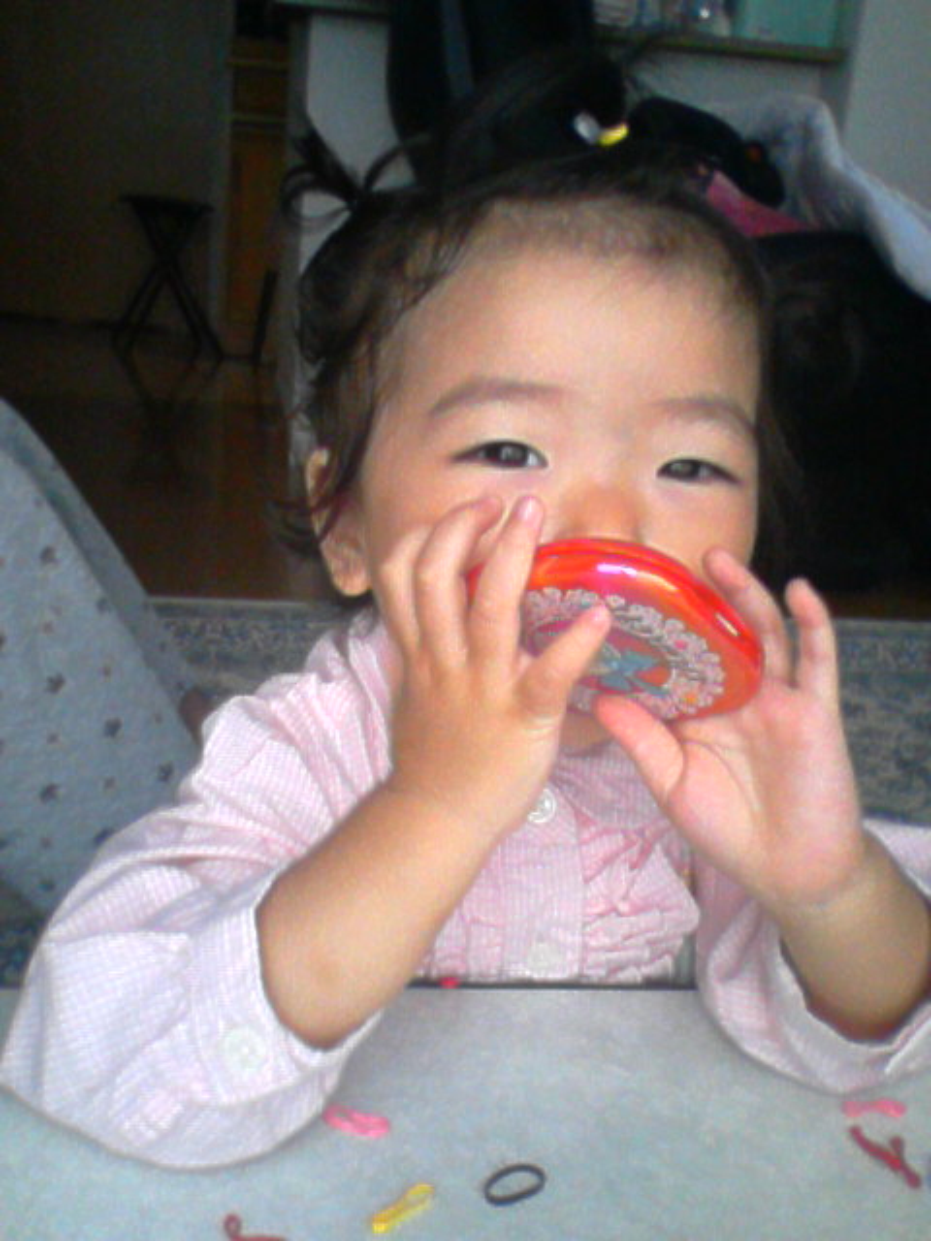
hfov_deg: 48.2
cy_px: 620
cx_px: 466
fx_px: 1040
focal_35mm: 29
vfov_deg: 61.7
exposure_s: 1/55.6
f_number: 2.8
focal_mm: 1.5
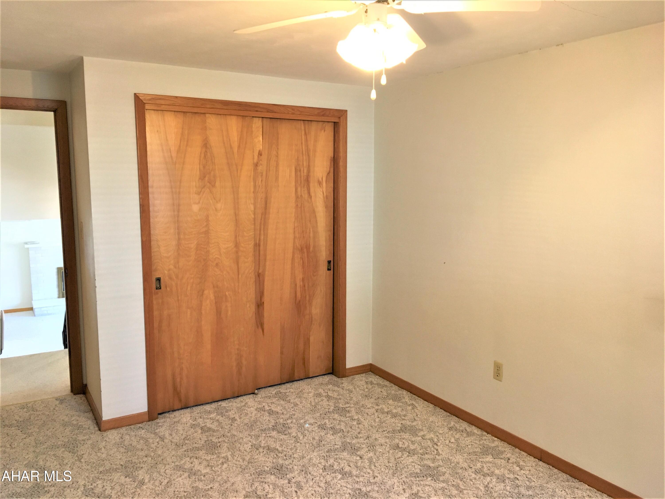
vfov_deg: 48.2
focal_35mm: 29
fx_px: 557
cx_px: 332
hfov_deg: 61.7
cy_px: 250
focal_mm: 4.15
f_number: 2.2
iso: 100
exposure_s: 1/30
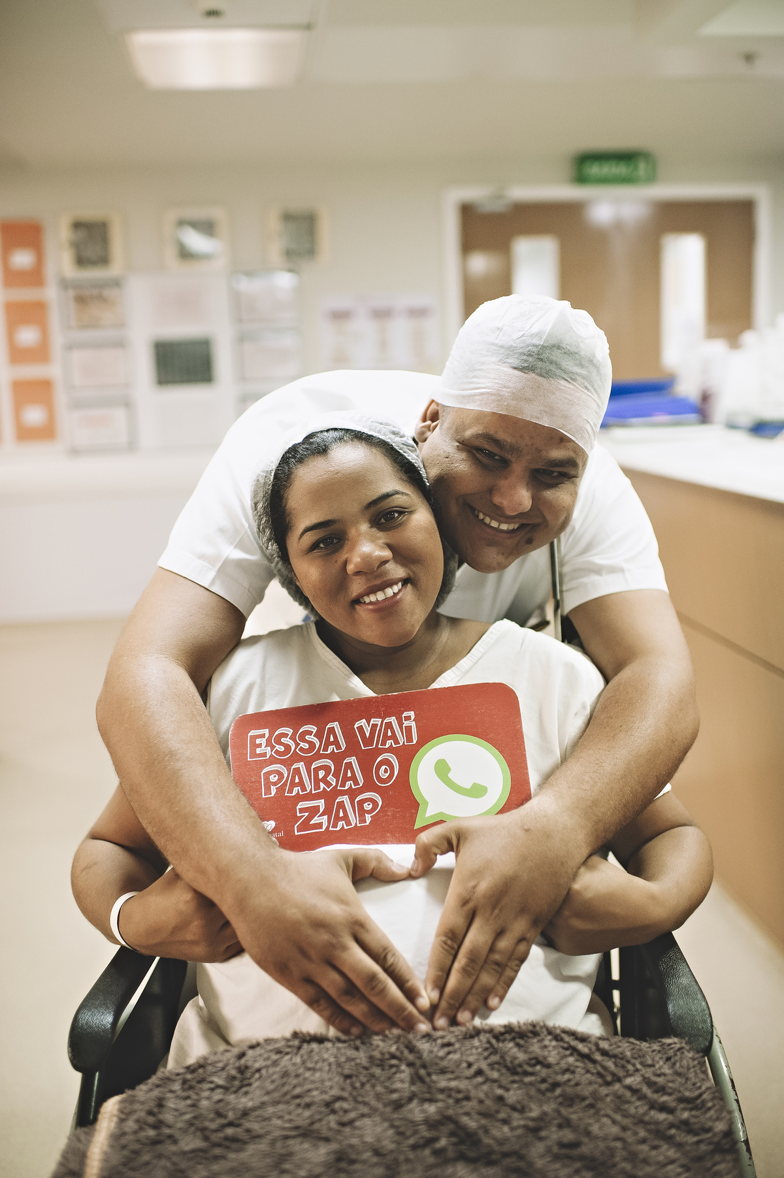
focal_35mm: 35
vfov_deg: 54.5
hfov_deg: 37.8
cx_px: 392
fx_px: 1145
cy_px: 589
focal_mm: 35
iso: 1250
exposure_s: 1/320
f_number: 2
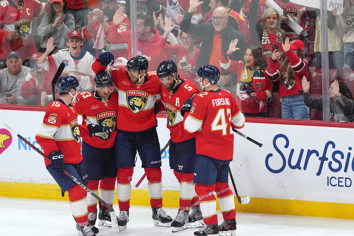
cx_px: 202
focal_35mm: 407
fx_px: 4002
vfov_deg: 3.4
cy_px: 95
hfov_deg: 5.1
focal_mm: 294
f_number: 5.6
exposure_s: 1/1600
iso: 6400
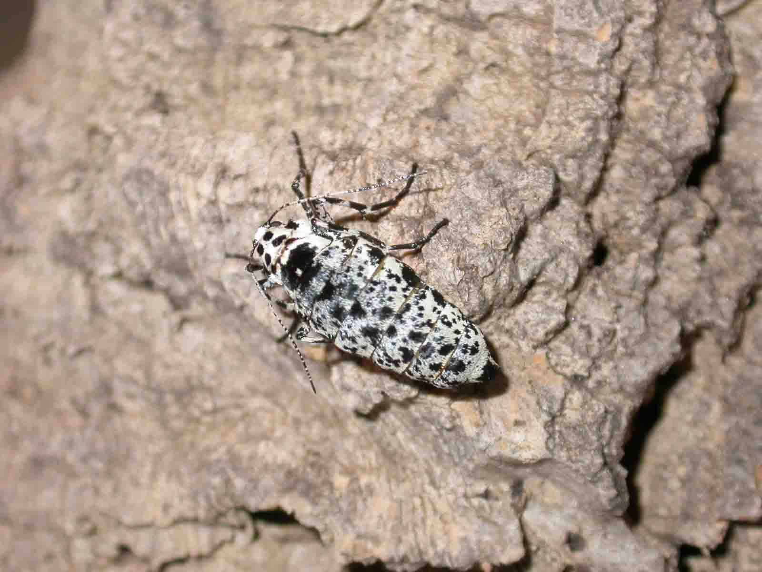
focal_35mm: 135
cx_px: 381
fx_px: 2972
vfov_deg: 11.0
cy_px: 286
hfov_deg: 14.6
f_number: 4.7
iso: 100
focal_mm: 28
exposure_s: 1/60.3
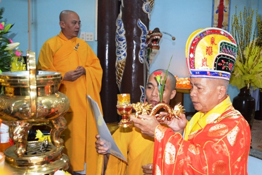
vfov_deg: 33.3
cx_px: 176
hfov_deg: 47.6
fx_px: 291
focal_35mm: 40
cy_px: 108
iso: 800
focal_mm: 18
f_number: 3.5
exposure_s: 1/60
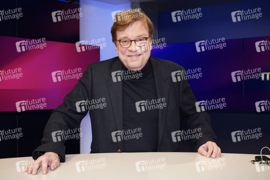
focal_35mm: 37
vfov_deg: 35.9
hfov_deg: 51.9
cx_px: 135
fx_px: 277
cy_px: 90
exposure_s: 1/125
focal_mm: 37
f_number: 5.6
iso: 2000
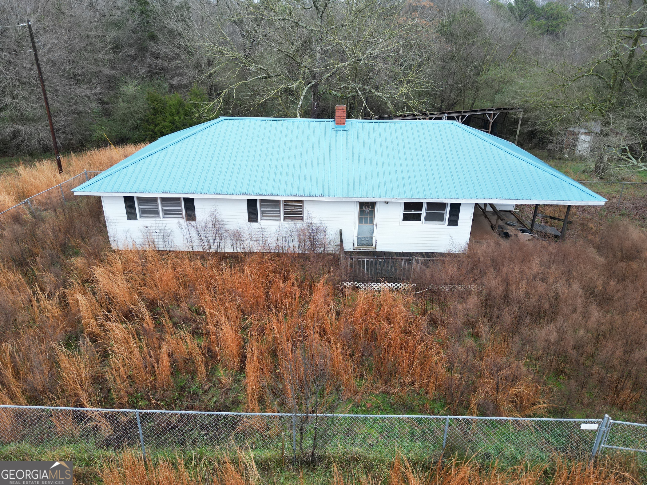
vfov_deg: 56.8
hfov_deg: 71.6
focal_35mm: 24
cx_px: 324
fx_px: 449
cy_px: 242
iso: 200
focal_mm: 6.72
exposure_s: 1/400
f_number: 1.7
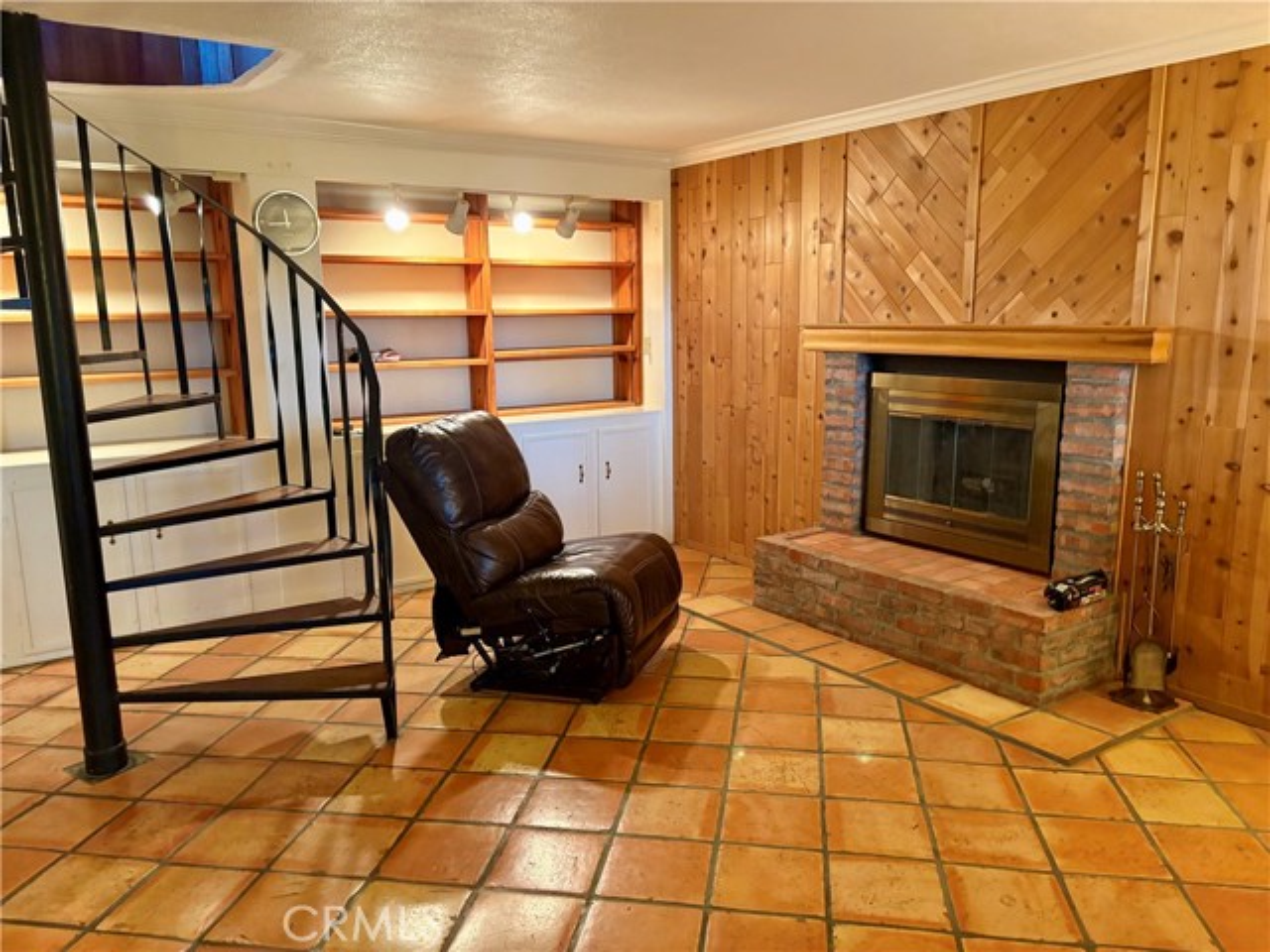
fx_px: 954
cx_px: 635
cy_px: 476
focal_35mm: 26
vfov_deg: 53.1
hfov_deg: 67.3
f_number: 1.6
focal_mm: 5.96
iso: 320
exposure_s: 1/40
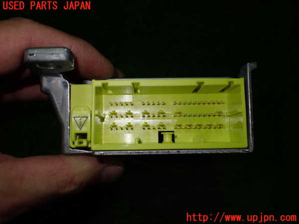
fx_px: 259
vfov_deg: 46.8
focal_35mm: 30
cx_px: 150
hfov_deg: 60.0
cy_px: 112
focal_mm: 5.4
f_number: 2.3
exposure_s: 1/125
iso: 100
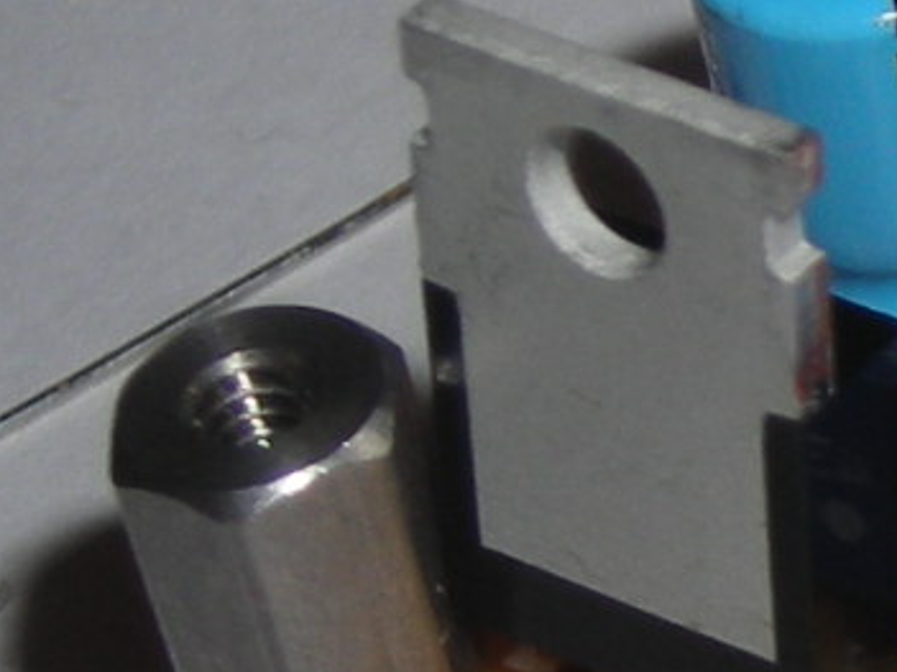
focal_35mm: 239
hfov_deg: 7.8
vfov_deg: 6.2
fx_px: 6191
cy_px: 368
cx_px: 2032
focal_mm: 6.8
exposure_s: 1/60
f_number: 6.6
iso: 50
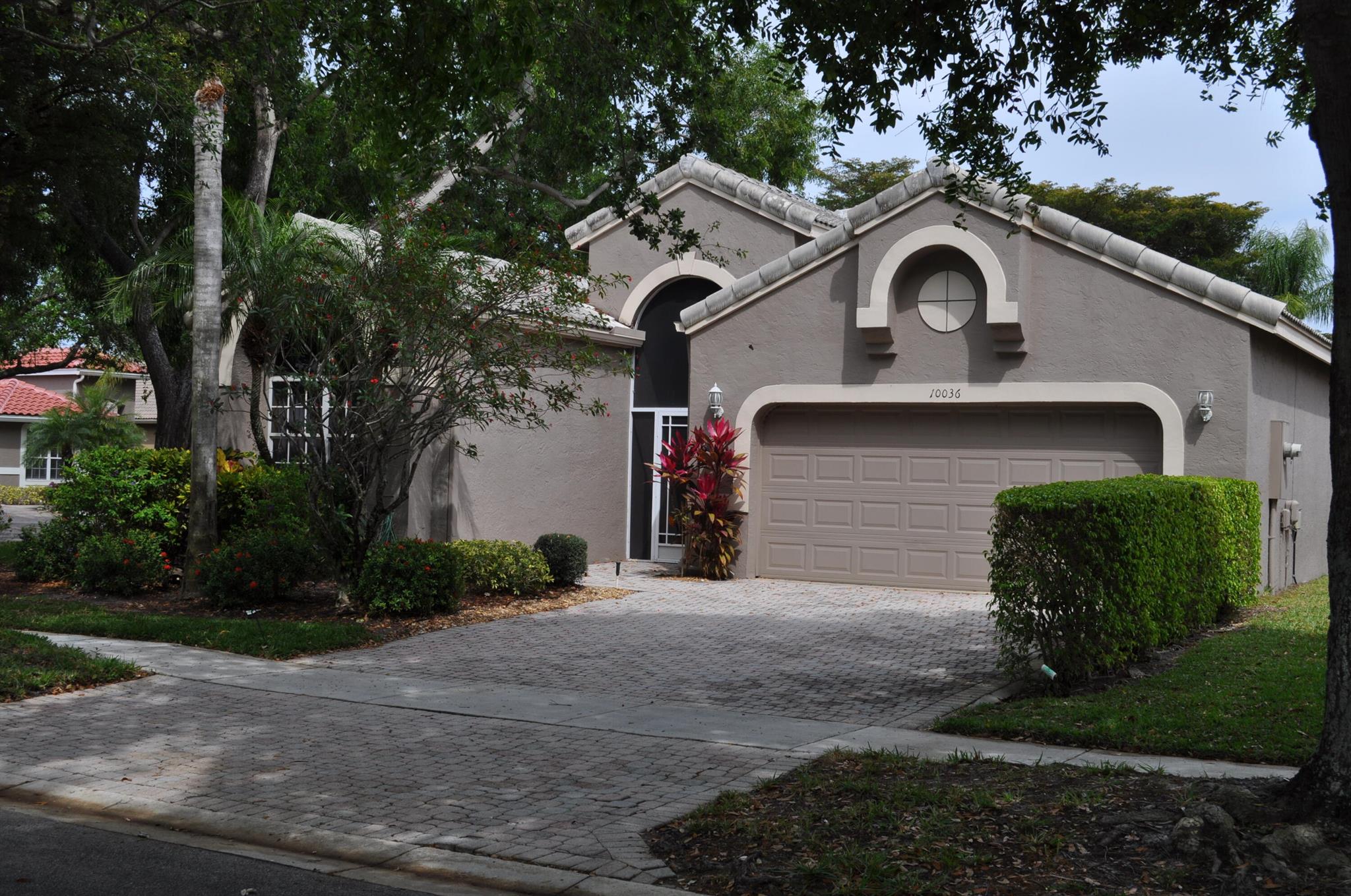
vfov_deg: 31.8
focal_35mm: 42
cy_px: 448
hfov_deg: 46.5
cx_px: 676
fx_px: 1574
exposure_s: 1/400
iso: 200
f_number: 10
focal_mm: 28
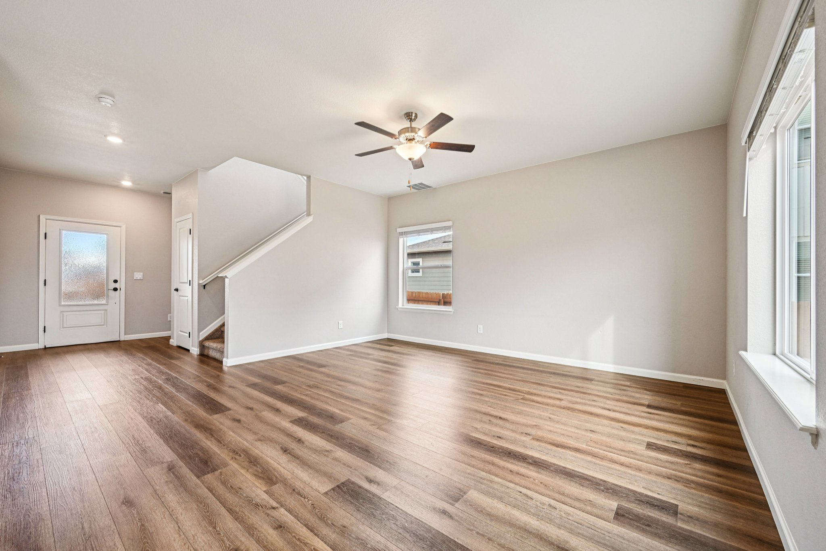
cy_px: 276
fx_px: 321
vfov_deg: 81.2
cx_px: 413
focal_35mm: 14
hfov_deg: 104.3
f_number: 11
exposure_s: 1/15
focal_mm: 14
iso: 400
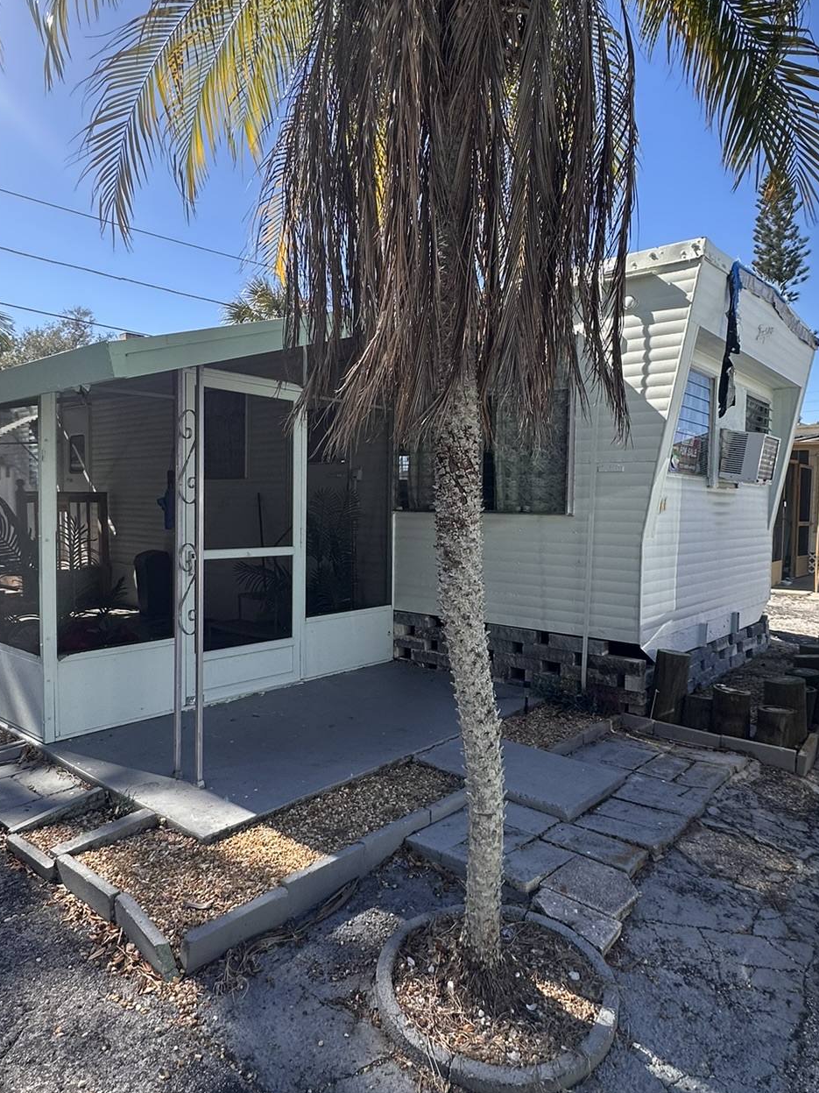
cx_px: 421
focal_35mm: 23
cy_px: 542
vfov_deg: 73.9
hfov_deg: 58.9
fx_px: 726
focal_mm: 2.22
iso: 40
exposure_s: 1/447
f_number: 2.2
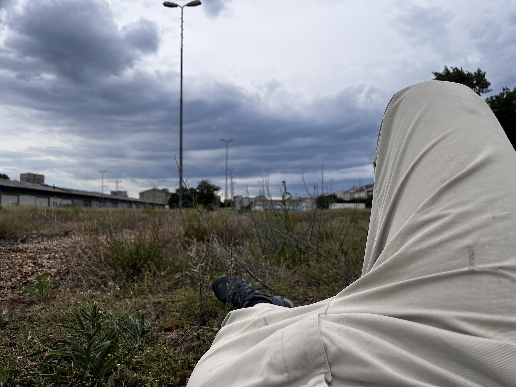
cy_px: 194
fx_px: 388
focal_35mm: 26
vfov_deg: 53.1
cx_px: 258
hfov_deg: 67.3
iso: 50
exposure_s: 1/2268
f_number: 1.6
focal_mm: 5.1
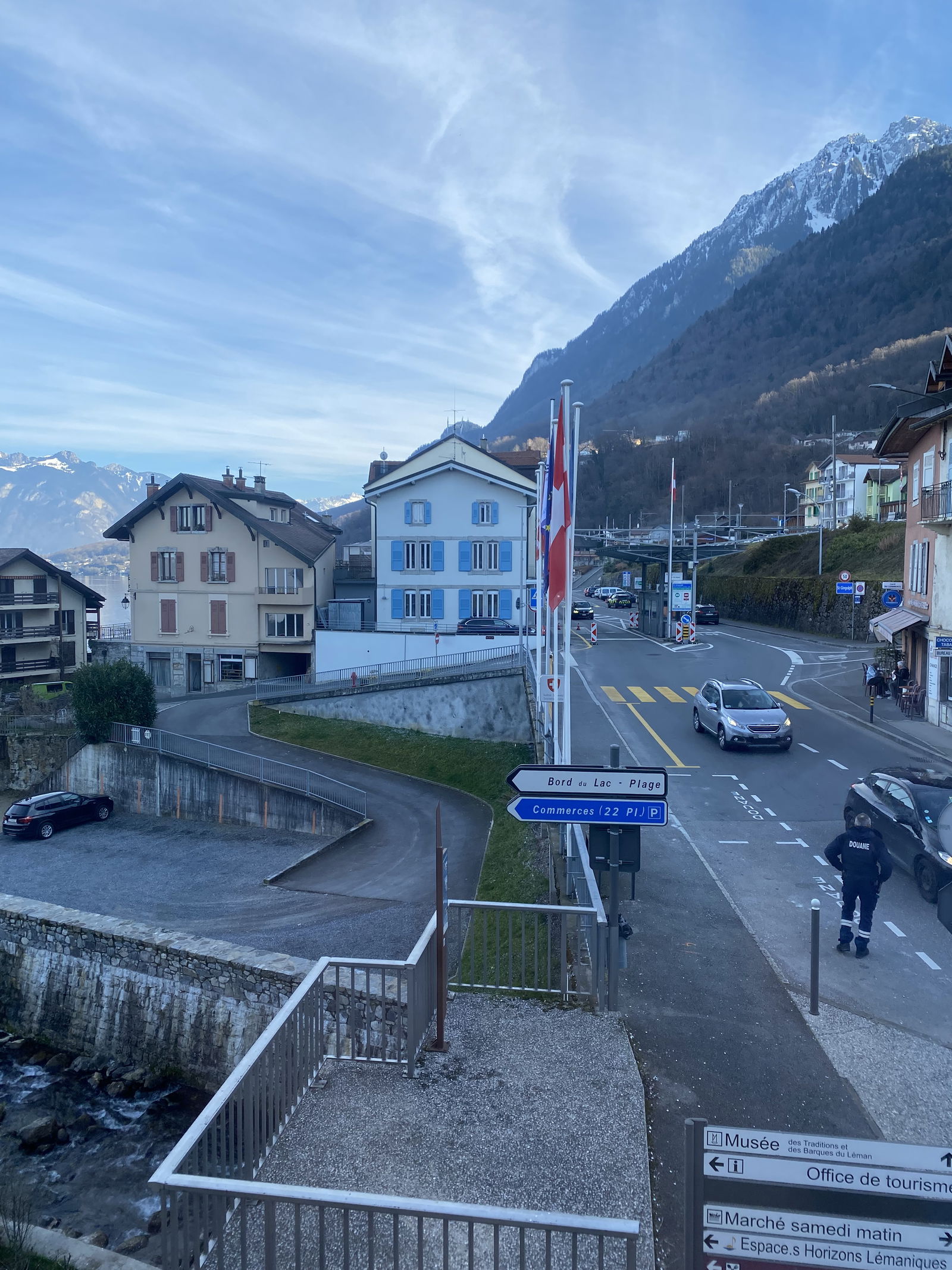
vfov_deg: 67.3
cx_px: 476
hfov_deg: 53.1
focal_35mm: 26
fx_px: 953
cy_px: 635
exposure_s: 1/1232
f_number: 1.8
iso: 32
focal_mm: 4.25
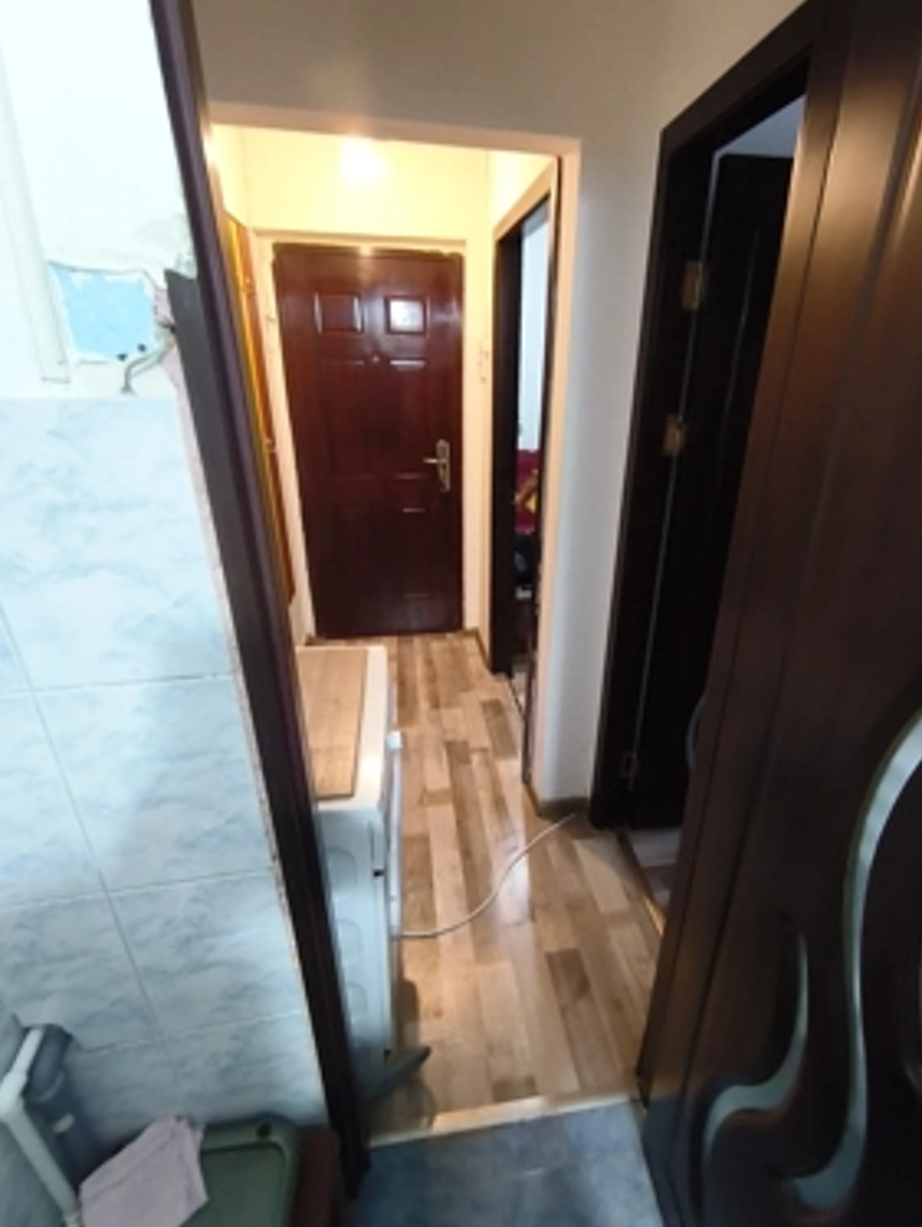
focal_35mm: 16
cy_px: 602
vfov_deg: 94.5
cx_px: 486
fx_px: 568
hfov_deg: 78.1
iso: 500
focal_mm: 1.65
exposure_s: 1/33.3
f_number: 2.2
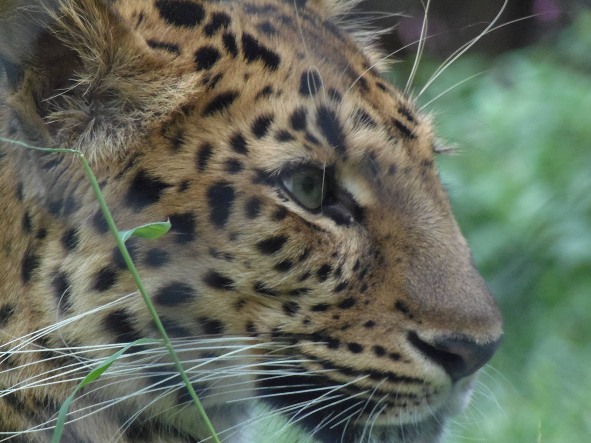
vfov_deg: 2.2
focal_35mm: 683
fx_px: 11660
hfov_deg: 2.9
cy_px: 221
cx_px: 296
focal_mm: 126.2
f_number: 5.3
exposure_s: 1/50
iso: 400
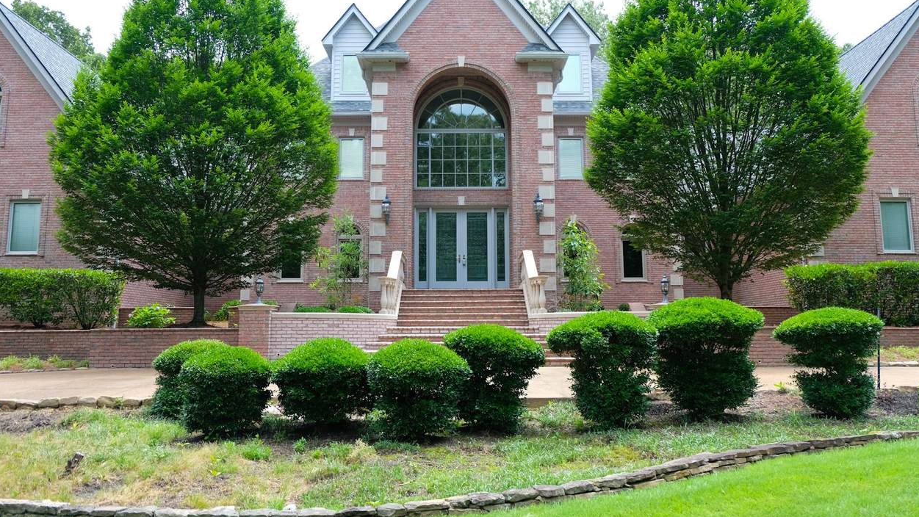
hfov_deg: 64.3
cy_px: 216
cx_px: 457
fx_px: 731
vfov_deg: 38.8
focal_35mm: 30
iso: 200
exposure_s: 1/500
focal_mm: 18.8
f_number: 2.8
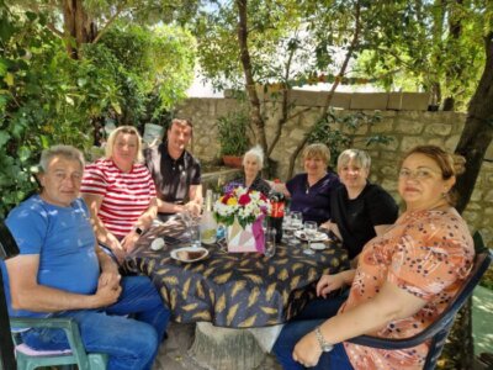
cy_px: 185
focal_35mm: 23
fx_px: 328
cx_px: 246
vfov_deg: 58.9
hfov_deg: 73.9
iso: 64
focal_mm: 5.4
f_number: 1.8
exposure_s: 1/180
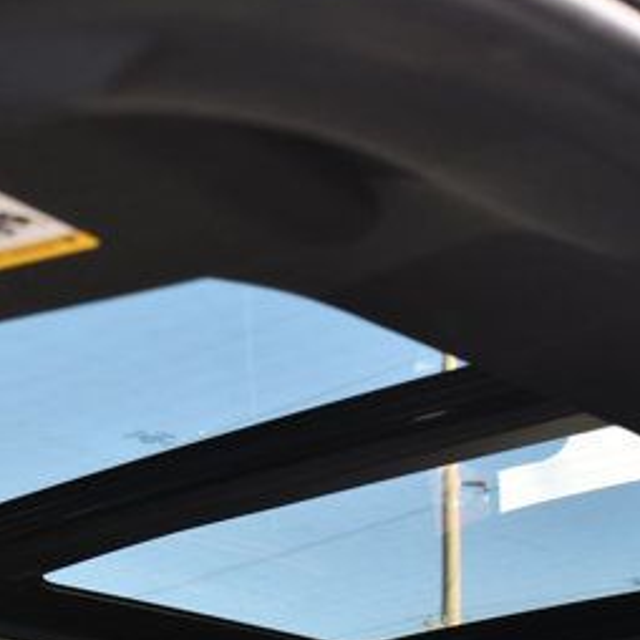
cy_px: 425
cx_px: 280
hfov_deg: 22.5
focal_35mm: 77
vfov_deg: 22.4
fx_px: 1611
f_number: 4.5
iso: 400
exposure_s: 1/250
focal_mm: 24
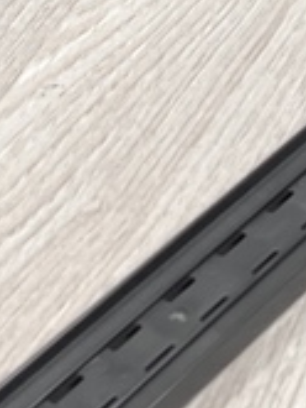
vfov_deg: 11.4
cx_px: 382
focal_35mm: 161
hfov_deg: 9.1
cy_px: -312
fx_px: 1895
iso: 125
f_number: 1.6
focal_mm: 5.1
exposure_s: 1/120
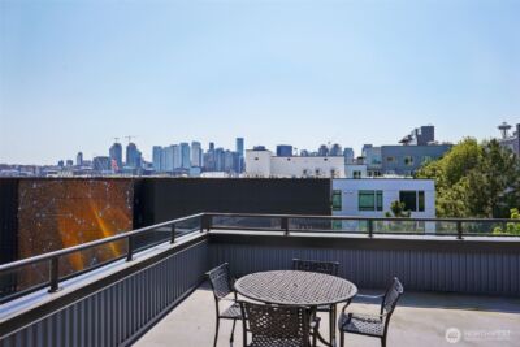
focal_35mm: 28
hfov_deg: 65.5
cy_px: 174
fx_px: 405
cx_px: 260
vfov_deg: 46.4
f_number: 8
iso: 100
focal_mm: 28
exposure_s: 1/350
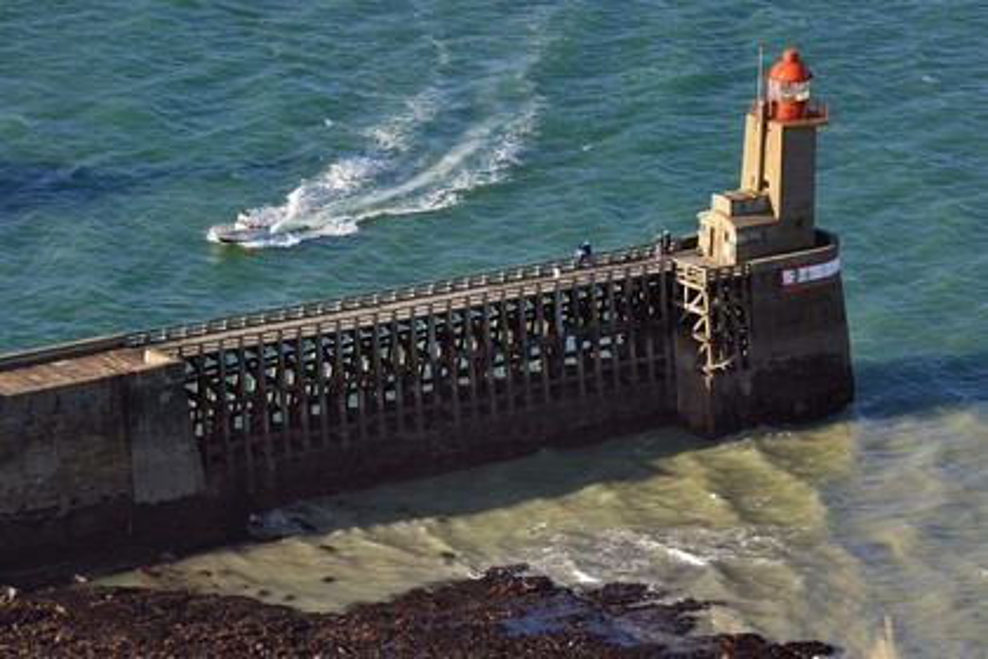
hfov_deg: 10.8
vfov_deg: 7.2
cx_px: 494
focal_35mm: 190
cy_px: 330
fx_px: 5214
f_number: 8
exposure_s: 1/250
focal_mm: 190
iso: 200
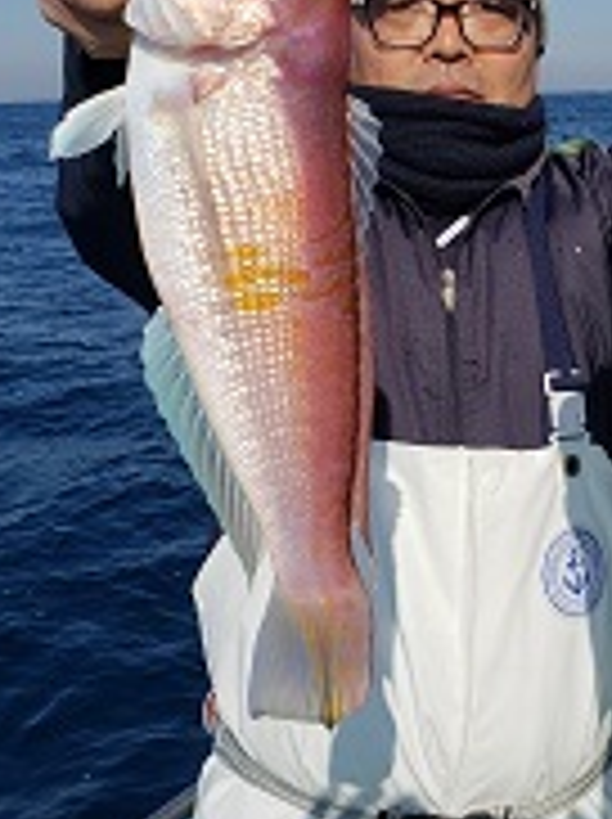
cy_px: 252
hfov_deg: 28.4
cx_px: 500
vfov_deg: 37.7
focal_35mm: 50
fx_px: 1181
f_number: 2.4
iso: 50
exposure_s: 1/3050
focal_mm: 4.3
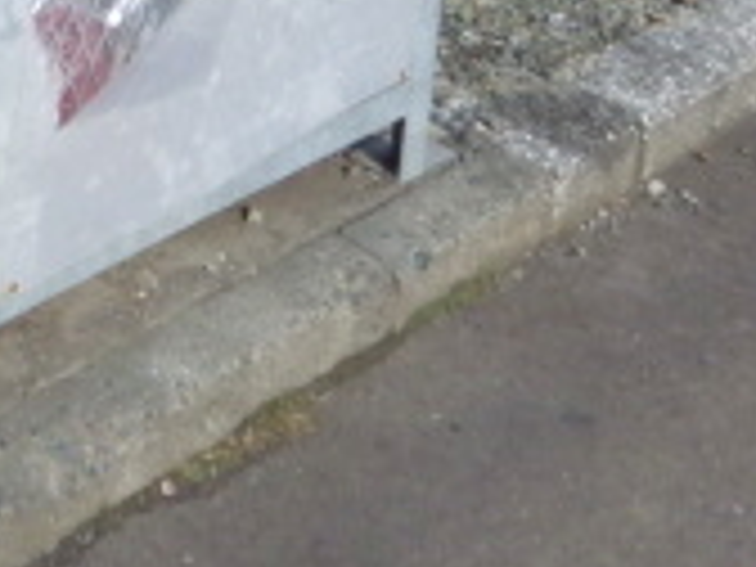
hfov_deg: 21.1
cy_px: -320
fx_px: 1835
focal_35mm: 84
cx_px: -238
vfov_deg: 15.9
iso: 100
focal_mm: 4
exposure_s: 1/640
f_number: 3.1
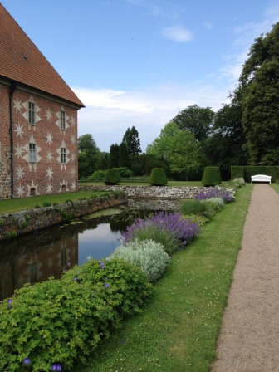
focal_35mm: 35
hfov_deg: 40.7
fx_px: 376
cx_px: 140
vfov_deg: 52.6
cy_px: 186
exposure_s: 1/1227
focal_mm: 4.28
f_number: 2.4
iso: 50
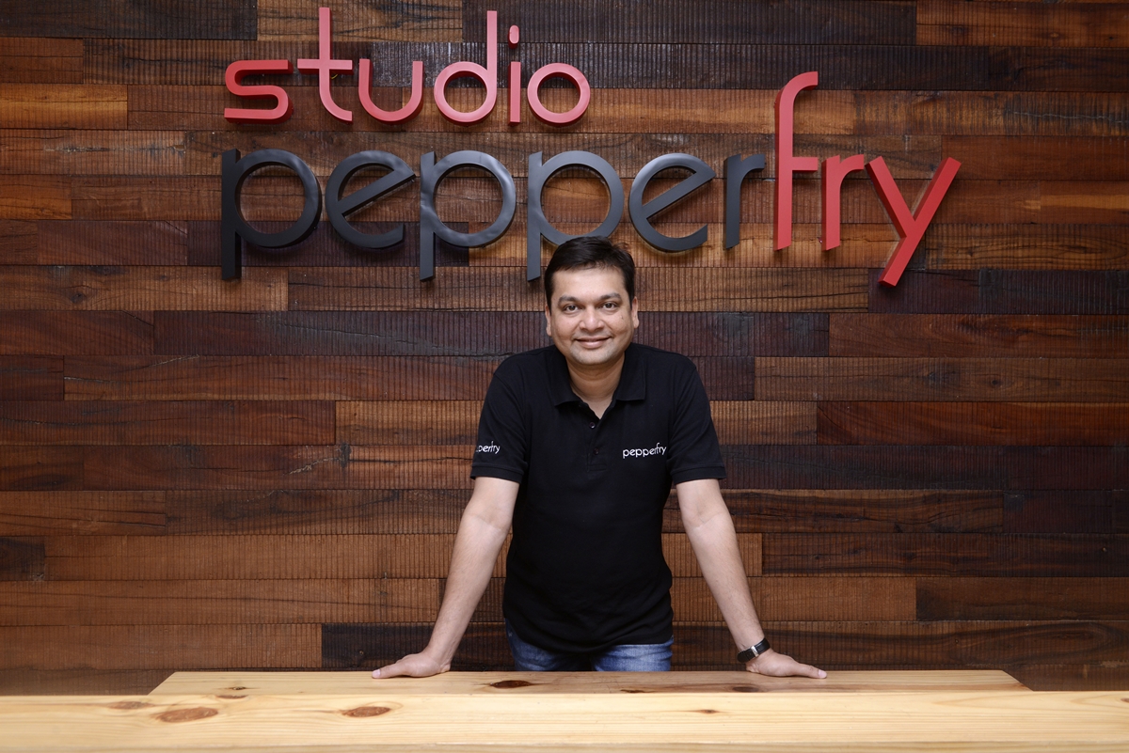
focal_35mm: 32
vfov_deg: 41.1
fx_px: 1004
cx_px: 564
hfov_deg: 58.7
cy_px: 376
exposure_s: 1/250
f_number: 9
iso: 800
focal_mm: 32
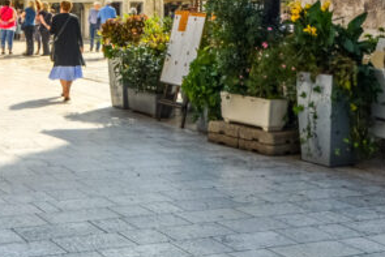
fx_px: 725
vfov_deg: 17.8
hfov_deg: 29.0
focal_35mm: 68
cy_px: -136
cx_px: 67
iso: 100
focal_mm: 13
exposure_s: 1/200
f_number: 8
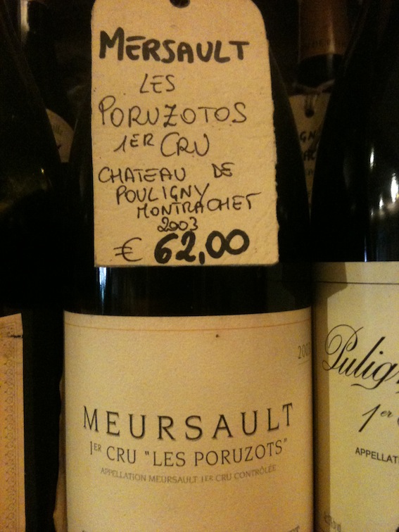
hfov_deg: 40.7
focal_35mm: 35
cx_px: 200
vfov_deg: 52.6
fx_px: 538
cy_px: 266
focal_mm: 3.85
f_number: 2.8
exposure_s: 1/15
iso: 400
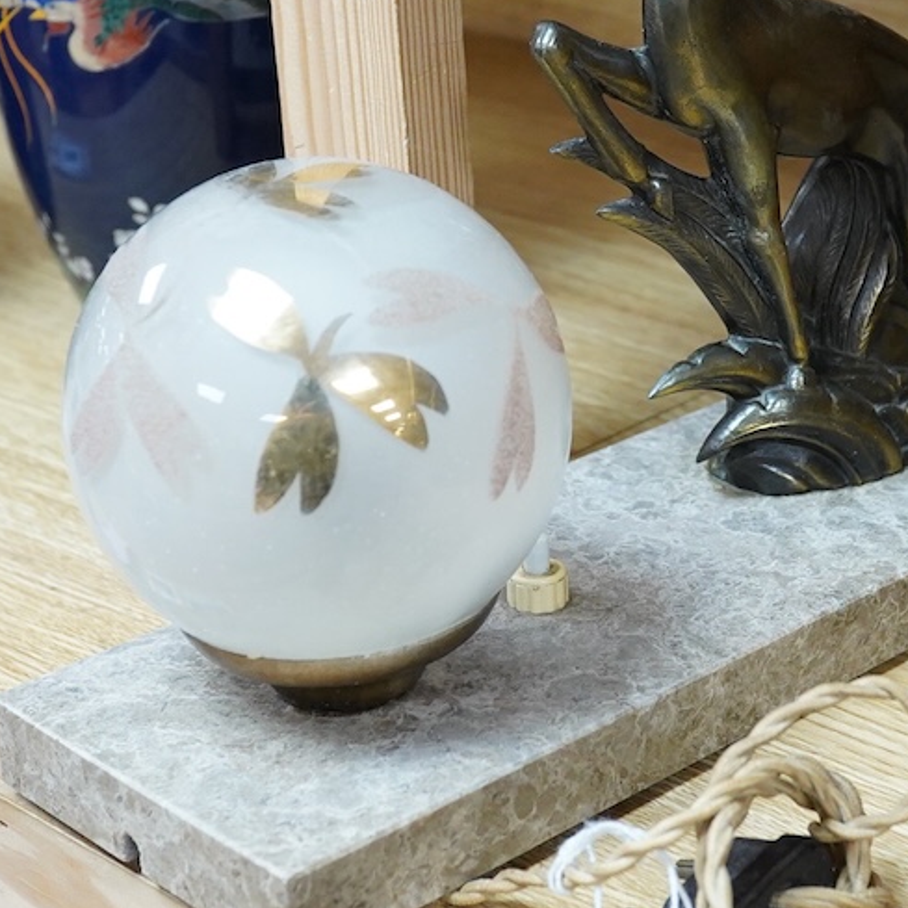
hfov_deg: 19.7
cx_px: 612
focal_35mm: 88
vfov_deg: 19.7
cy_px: 314
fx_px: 2612
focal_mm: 30
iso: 2500
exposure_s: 1/160
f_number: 8
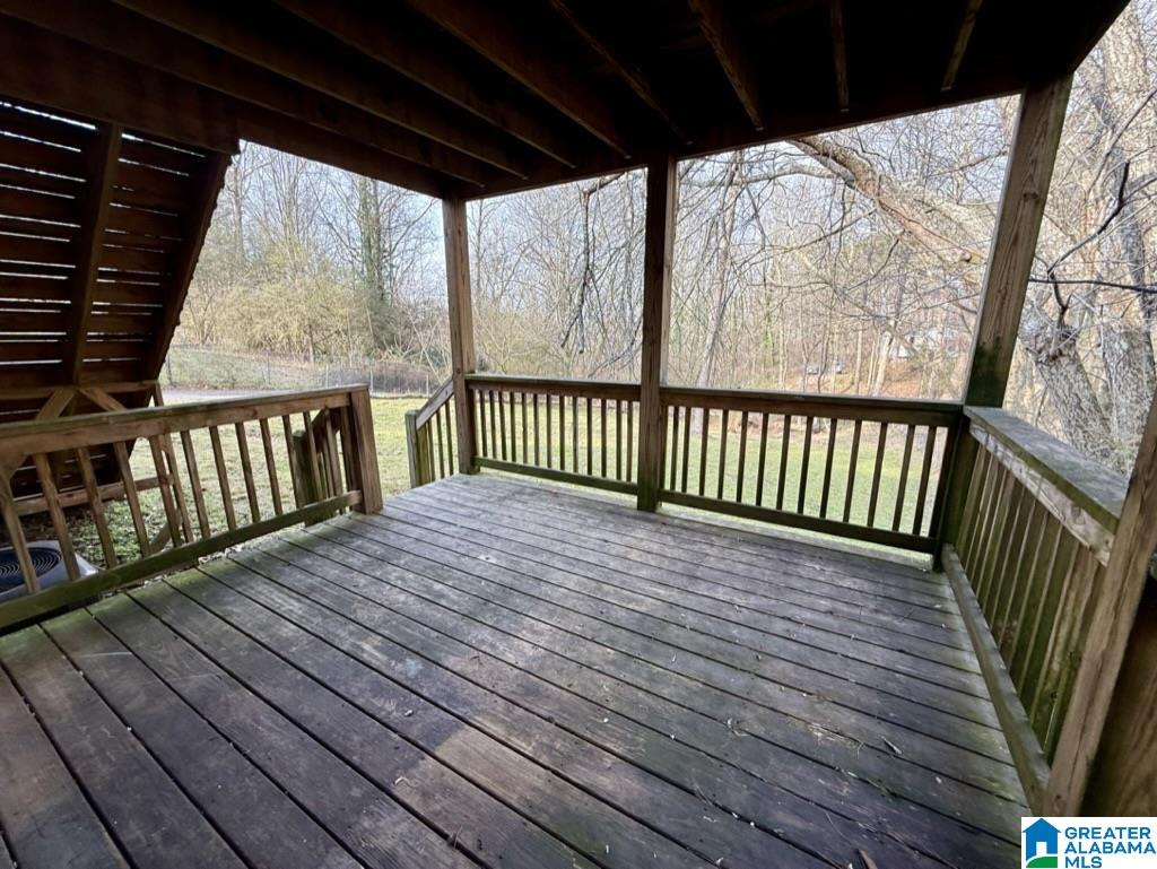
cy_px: 434
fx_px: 468
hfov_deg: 102.0
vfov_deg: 85.7
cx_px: 578
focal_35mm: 14
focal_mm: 2.22
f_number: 2.2
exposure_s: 1/171
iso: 50
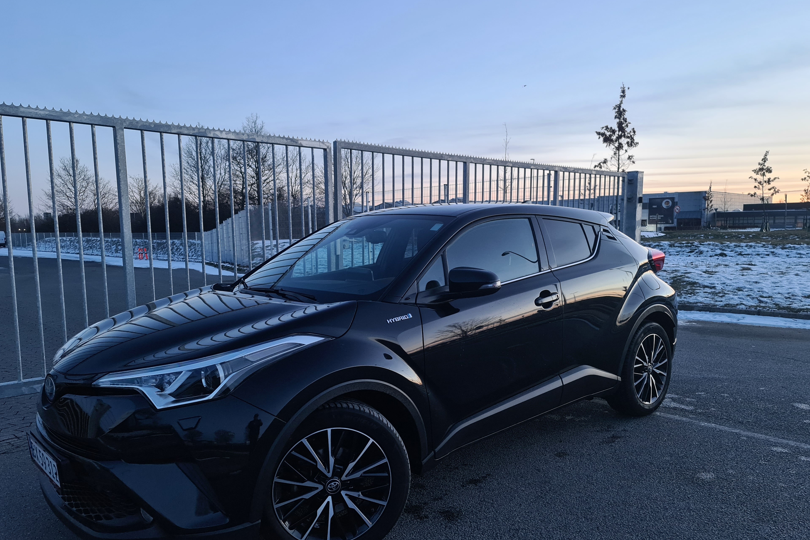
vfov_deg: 47.9
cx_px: 404
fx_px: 607
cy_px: 276
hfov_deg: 67.4
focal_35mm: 27
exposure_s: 1/100
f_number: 1.8
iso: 200
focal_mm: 7
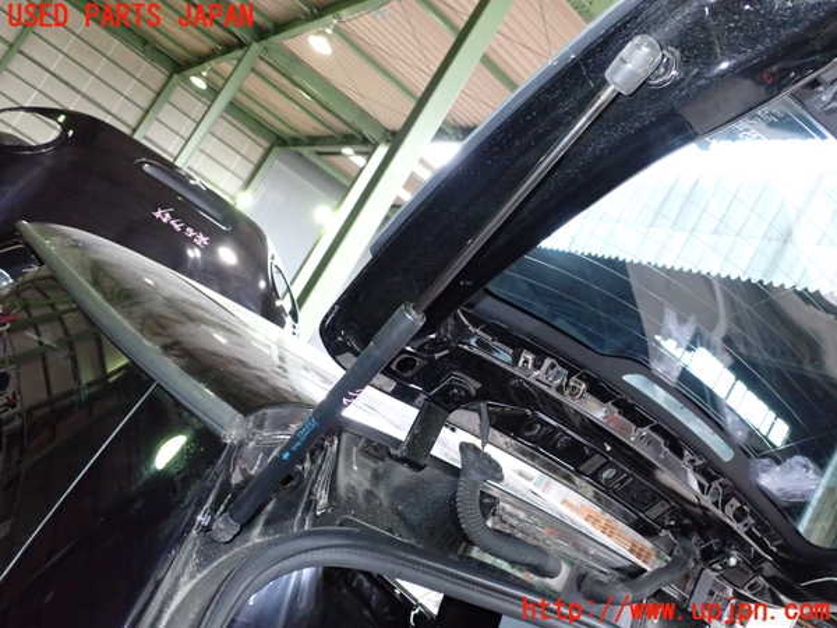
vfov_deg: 46.8
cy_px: 314
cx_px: 418
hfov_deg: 60.0
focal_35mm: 30
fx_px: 725
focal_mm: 5.4
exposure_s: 1/10
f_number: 9
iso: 1000
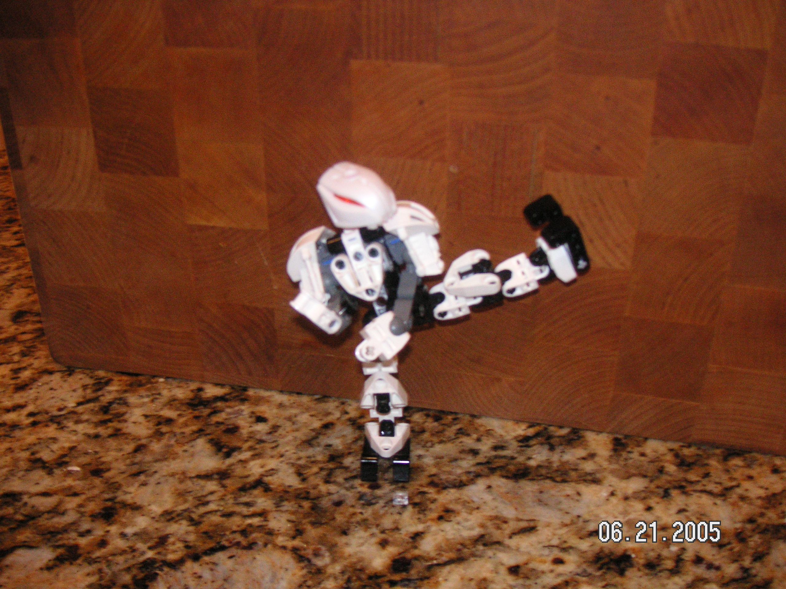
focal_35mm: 37
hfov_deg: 50.1
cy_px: 294
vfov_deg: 38.7
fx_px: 840
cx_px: 393
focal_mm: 6.1
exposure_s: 1/45
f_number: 2.8
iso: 160
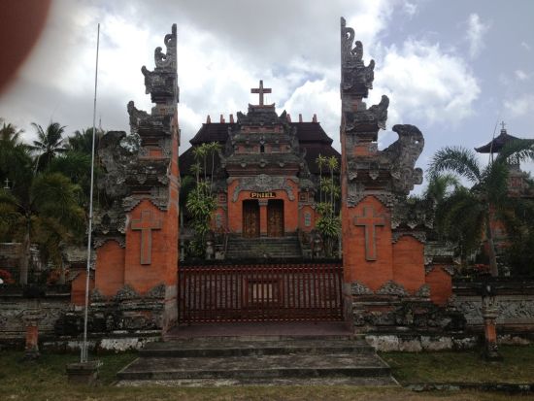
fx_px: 540
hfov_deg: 52.6
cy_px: 200
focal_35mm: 35
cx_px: 267
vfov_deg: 40.7
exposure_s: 1/1972
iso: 50
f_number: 2.4
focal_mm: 4.28
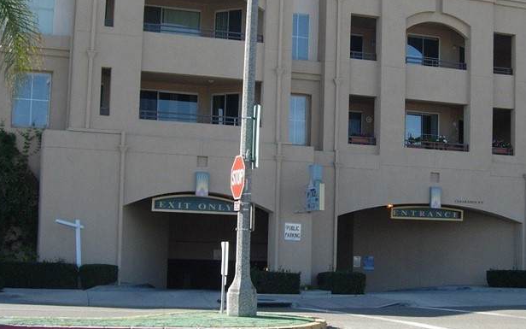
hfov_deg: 30.4
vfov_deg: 19.4
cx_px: 347
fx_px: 960
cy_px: 183
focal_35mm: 67
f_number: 2.8
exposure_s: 1/745
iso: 64
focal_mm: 7.8
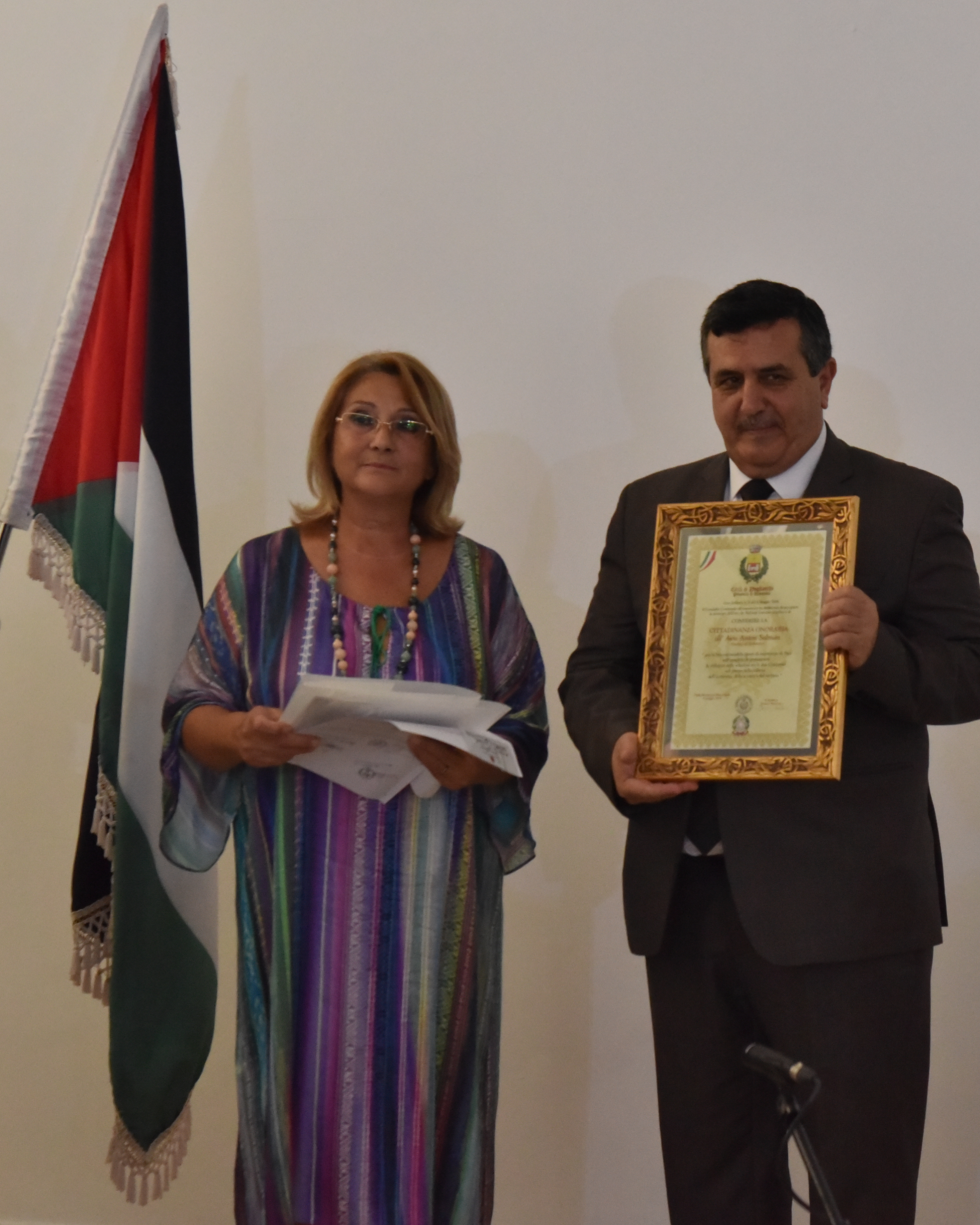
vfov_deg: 19.4
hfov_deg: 15.5
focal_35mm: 99
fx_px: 3590
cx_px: 697
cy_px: 610
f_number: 5.6
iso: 3200
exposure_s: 1/125
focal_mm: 70
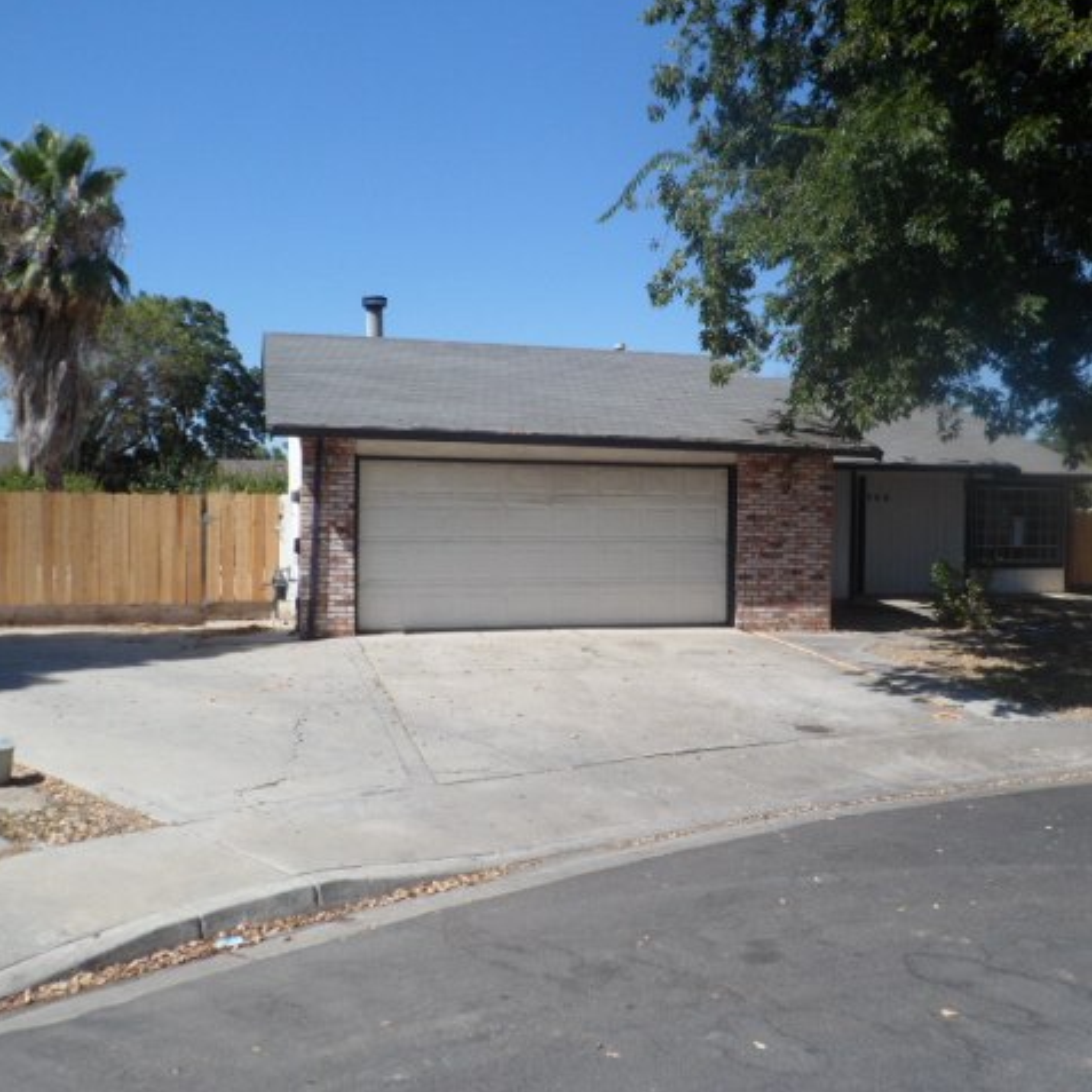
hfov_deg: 50.8
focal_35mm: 32
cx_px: 655
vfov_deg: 51.1
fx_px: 1142
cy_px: 545
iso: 80
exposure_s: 1/1000
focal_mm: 4.9
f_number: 3.3
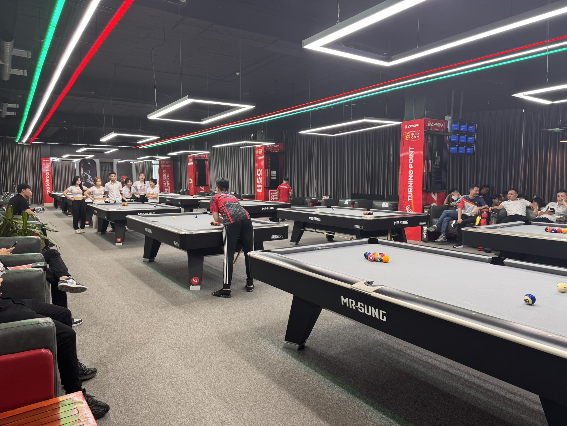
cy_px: 213
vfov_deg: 56.8
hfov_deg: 71.6
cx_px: 284
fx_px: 393
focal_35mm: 24
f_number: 1.78
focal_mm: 6.76
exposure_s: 1/100
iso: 125
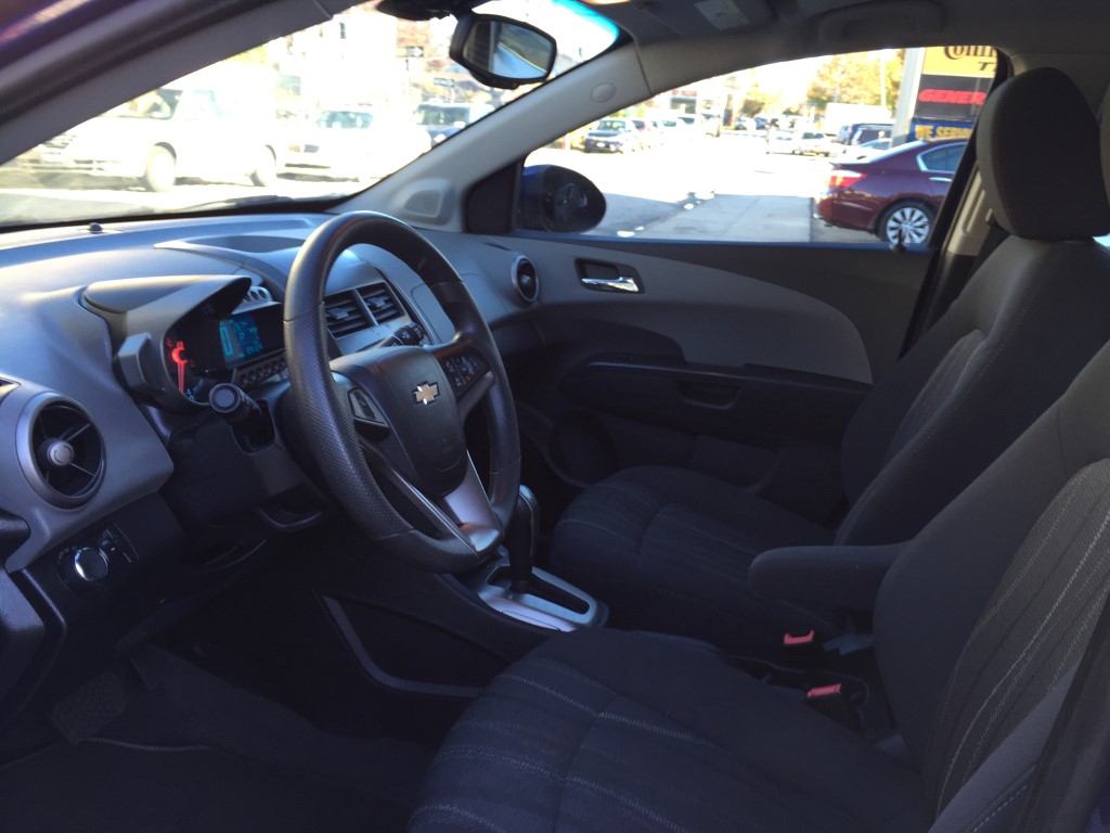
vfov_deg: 48.2
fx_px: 930
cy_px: 416
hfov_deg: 61.7
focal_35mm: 29
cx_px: 555
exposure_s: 1/60
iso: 32
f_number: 2.2
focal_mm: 4.15
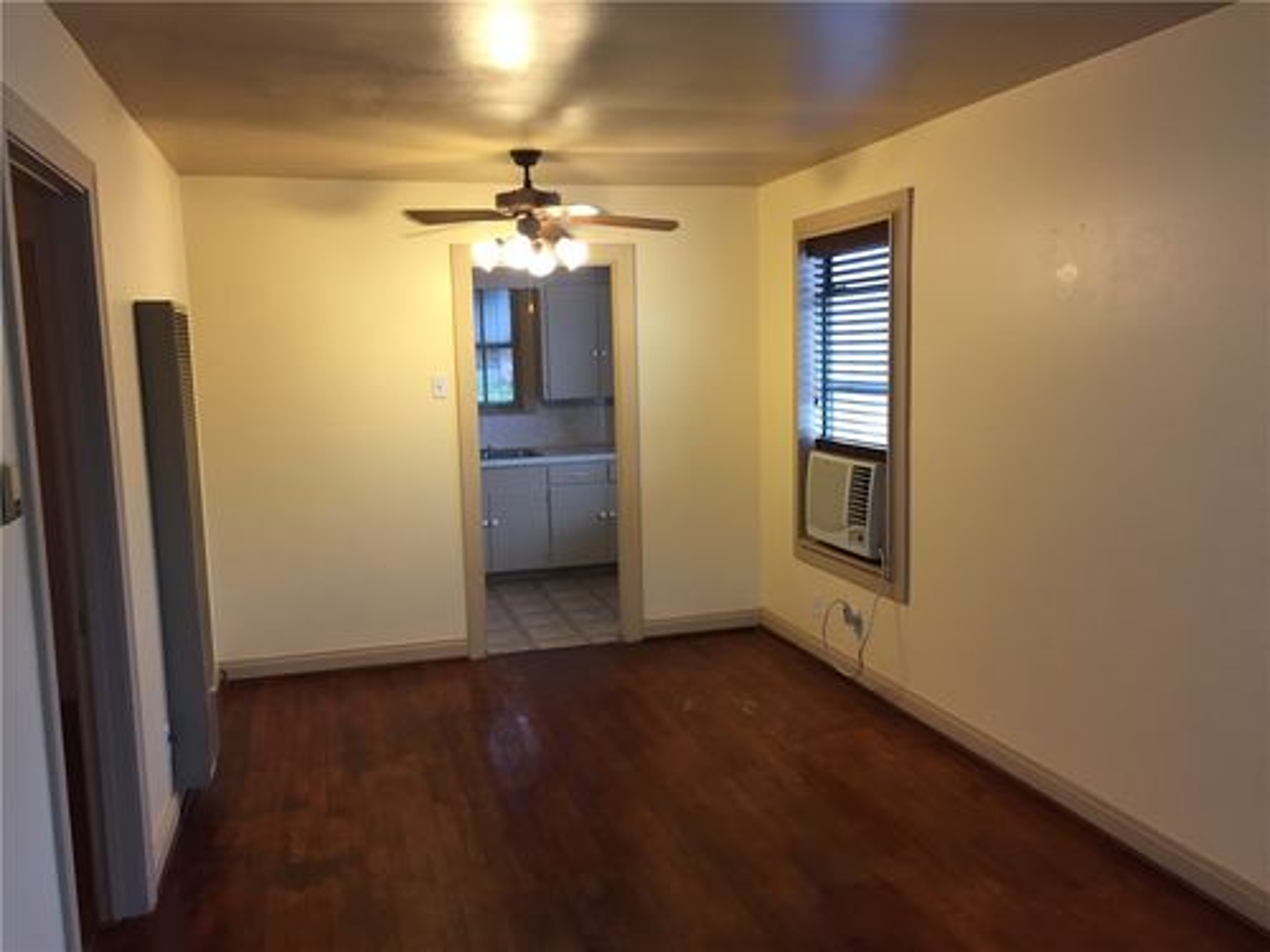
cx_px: 635
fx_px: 1064
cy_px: 476
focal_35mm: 29
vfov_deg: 48.2
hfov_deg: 61.7
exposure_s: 1/30
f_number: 2.2
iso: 64
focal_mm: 4.15
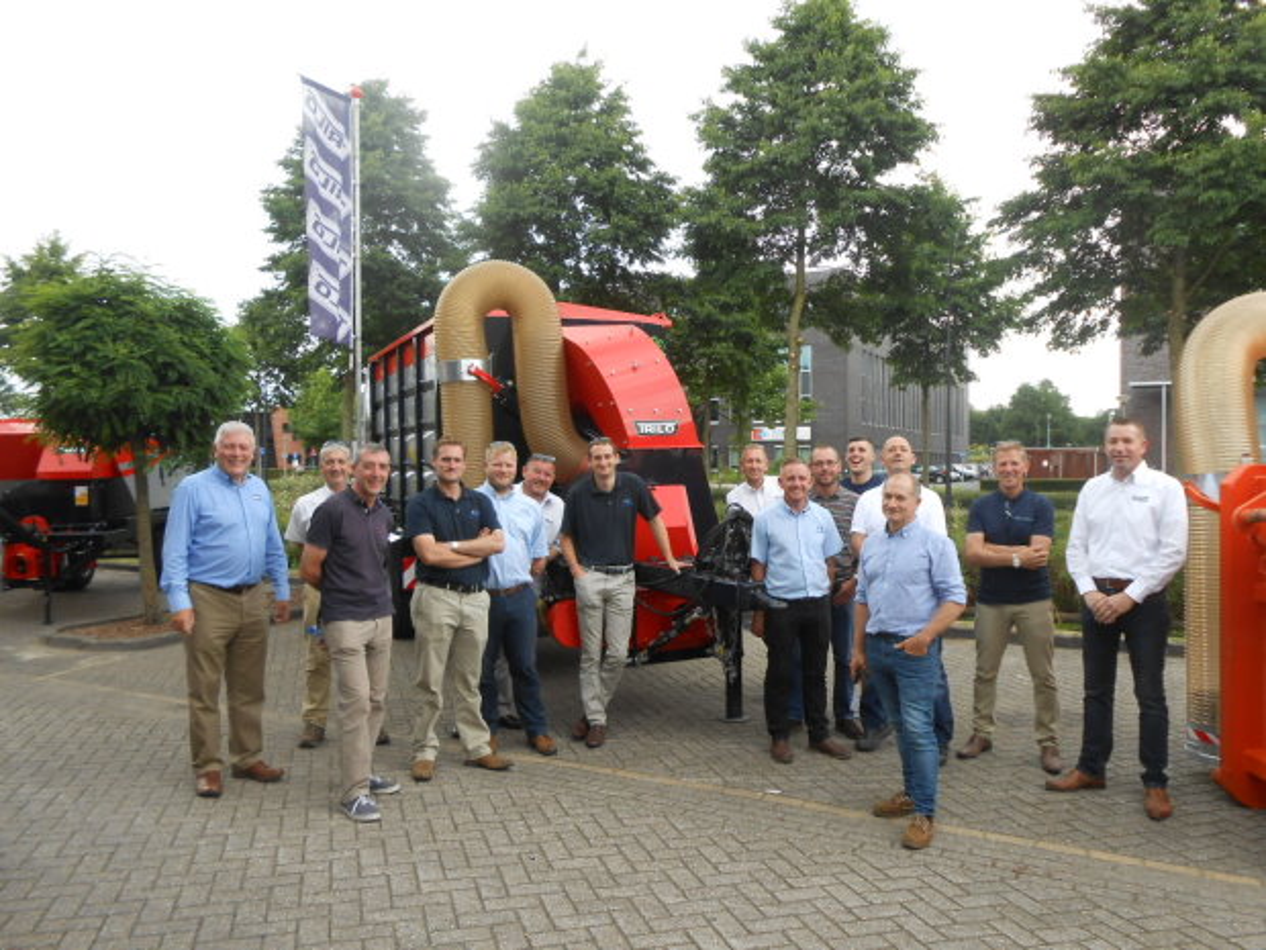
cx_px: 633
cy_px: 475
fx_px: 951
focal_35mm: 26
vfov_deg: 53.1
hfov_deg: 67.3
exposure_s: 1/100
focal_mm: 4.6
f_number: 3.5
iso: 80
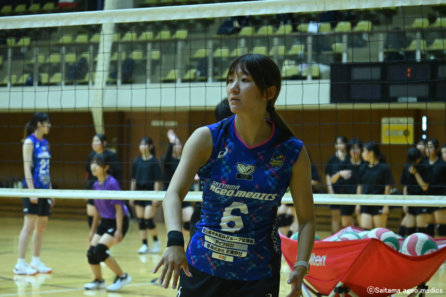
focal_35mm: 132
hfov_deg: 15.5
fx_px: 1635
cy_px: 148
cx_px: 223
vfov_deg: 10.4
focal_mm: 88
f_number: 5.6
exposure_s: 1/500
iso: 8000
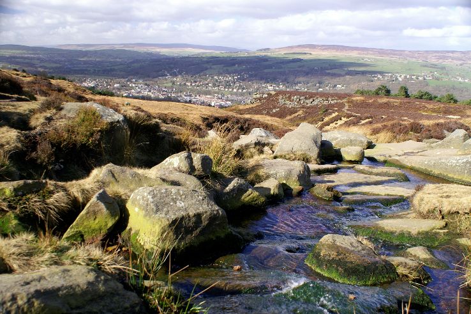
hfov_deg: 62.0
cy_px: 157
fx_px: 392
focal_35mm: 30
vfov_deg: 43.6
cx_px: 236
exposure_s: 1/60
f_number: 7.1
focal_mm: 20
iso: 100
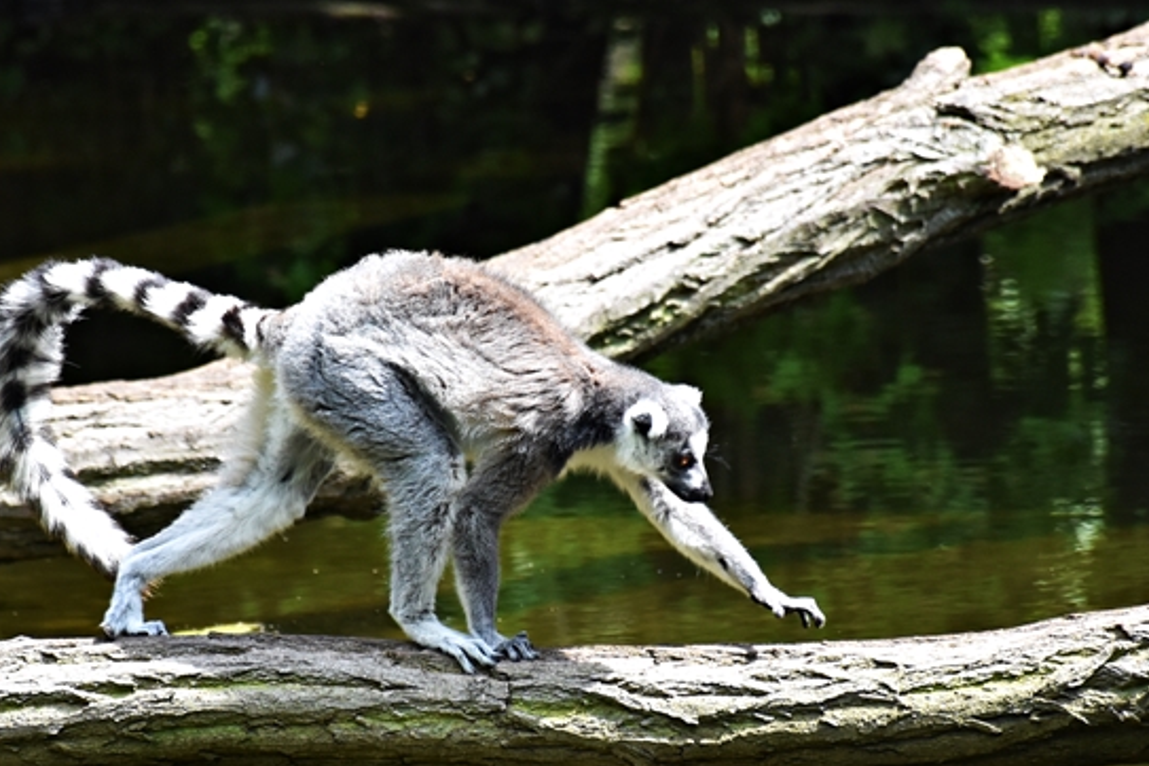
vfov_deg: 3.5
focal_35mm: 396
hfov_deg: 5.2
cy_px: 414
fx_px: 12638
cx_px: 476
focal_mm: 140
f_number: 5.6
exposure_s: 1/640
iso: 800
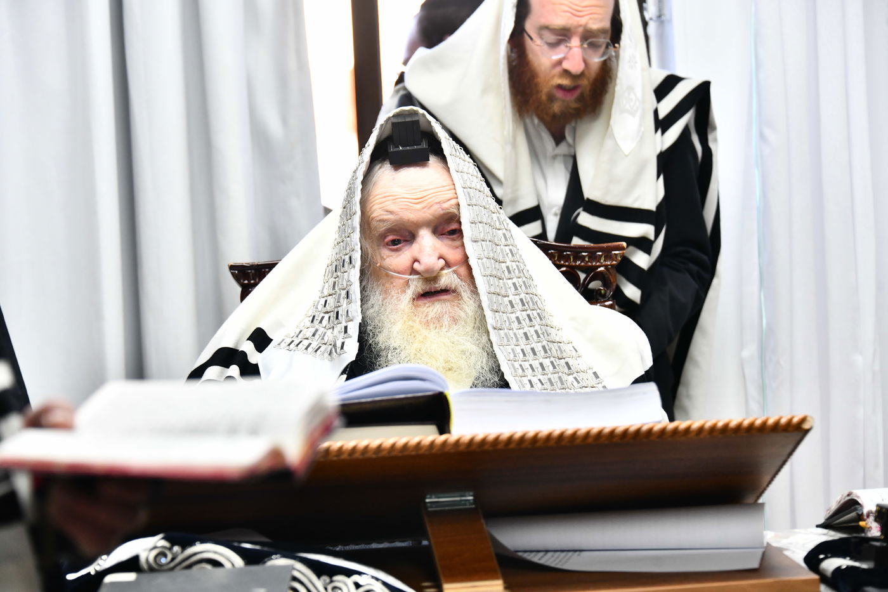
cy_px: 296
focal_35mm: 112
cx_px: 444
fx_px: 2762
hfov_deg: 18.3
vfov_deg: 12.2
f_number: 5.6
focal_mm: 112
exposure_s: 1/160
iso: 1250
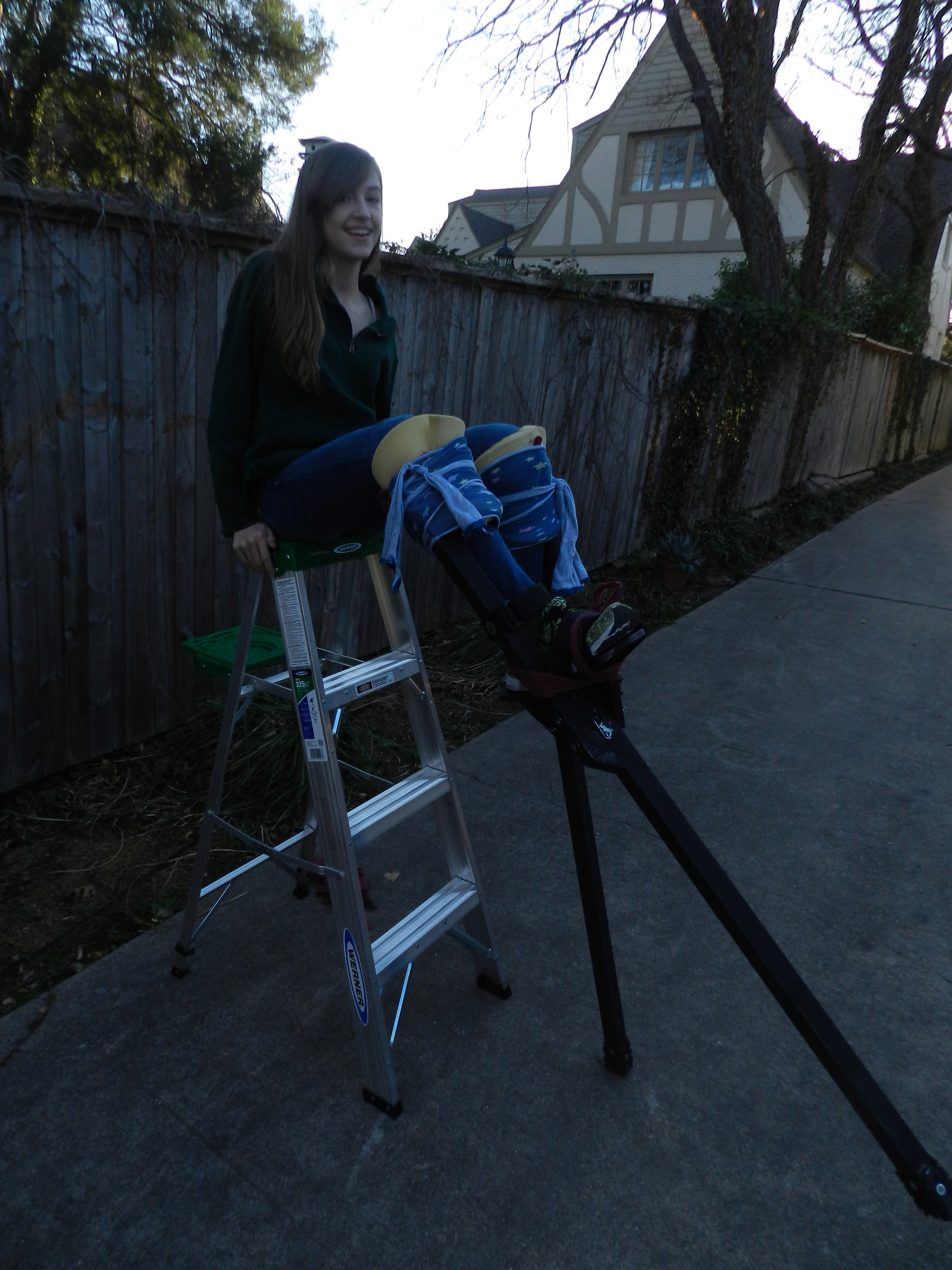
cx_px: 476
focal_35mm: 23
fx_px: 843
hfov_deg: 58.9
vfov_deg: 73.9
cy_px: 635
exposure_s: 1/400
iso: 160
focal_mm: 4
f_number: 3.4
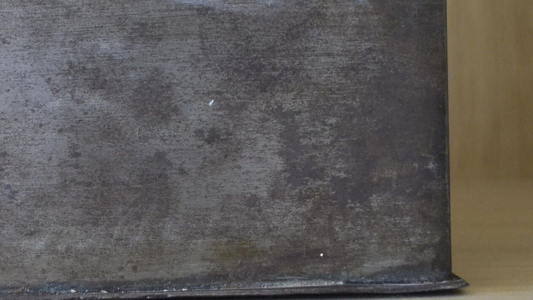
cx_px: 155
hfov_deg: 26.3
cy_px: 38
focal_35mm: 80
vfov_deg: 15.0
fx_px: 1131
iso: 3200
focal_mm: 28
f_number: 4.5
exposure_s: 1/50
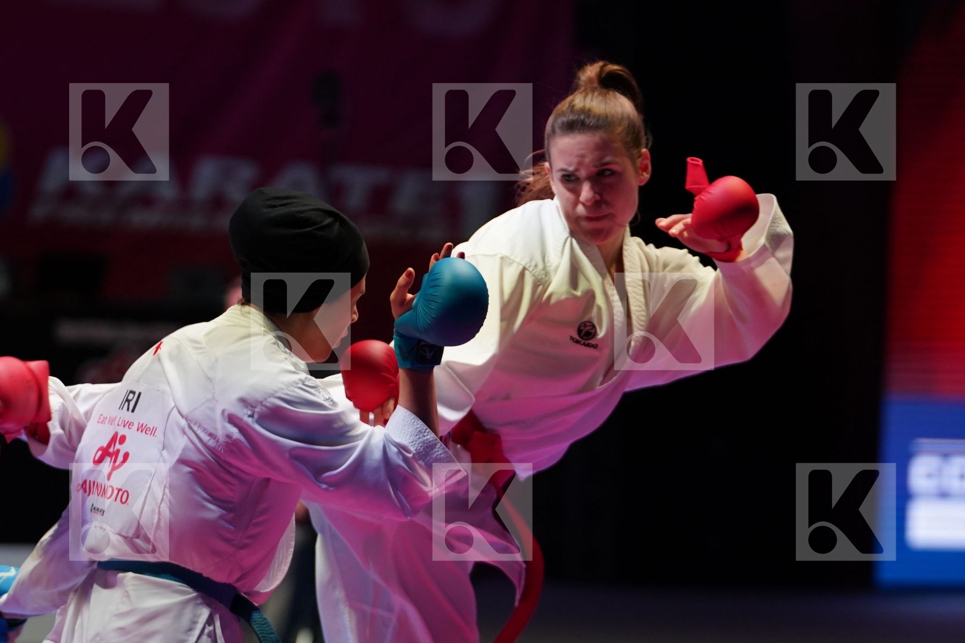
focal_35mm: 177
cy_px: 322
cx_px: 482
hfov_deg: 11.6
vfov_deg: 7.8
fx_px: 4744
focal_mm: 118
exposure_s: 1/1000
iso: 2000
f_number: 2.8
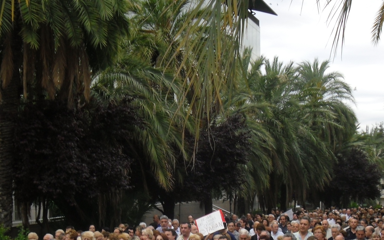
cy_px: 190
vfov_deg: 20.4
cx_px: 198
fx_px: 659
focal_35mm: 63
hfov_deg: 32.5
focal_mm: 6.9
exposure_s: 1/100
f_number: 3.9
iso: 200
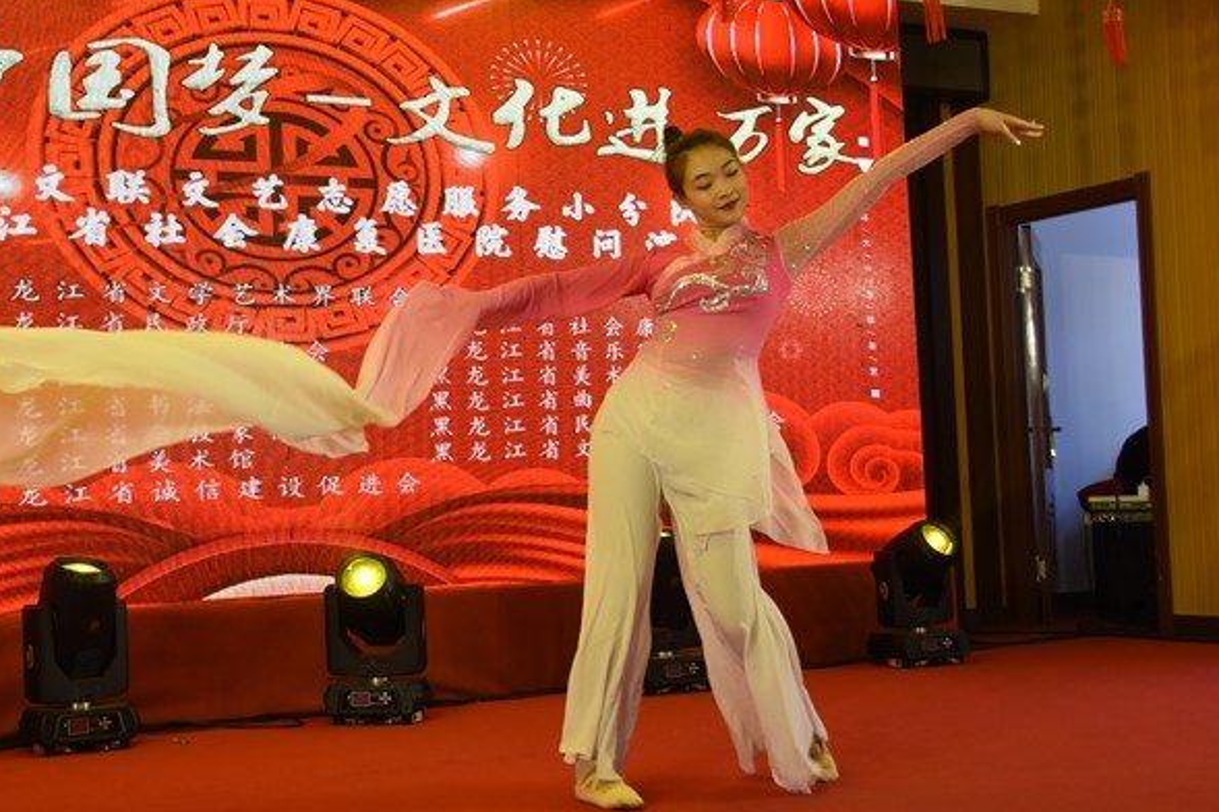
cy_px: 436
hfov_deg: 37.2
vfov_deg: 25.5
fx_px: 1794
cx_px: 412
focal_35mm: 53
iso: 800
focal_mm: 26
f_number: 3.8
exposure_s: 1/125
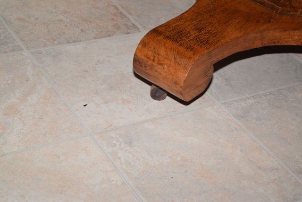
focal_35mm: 82
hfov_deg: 24.6
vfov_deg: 16.6
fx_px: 692
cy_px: 101
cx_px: 151
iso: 800
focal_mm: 55
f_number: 5.6
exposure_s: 1/125
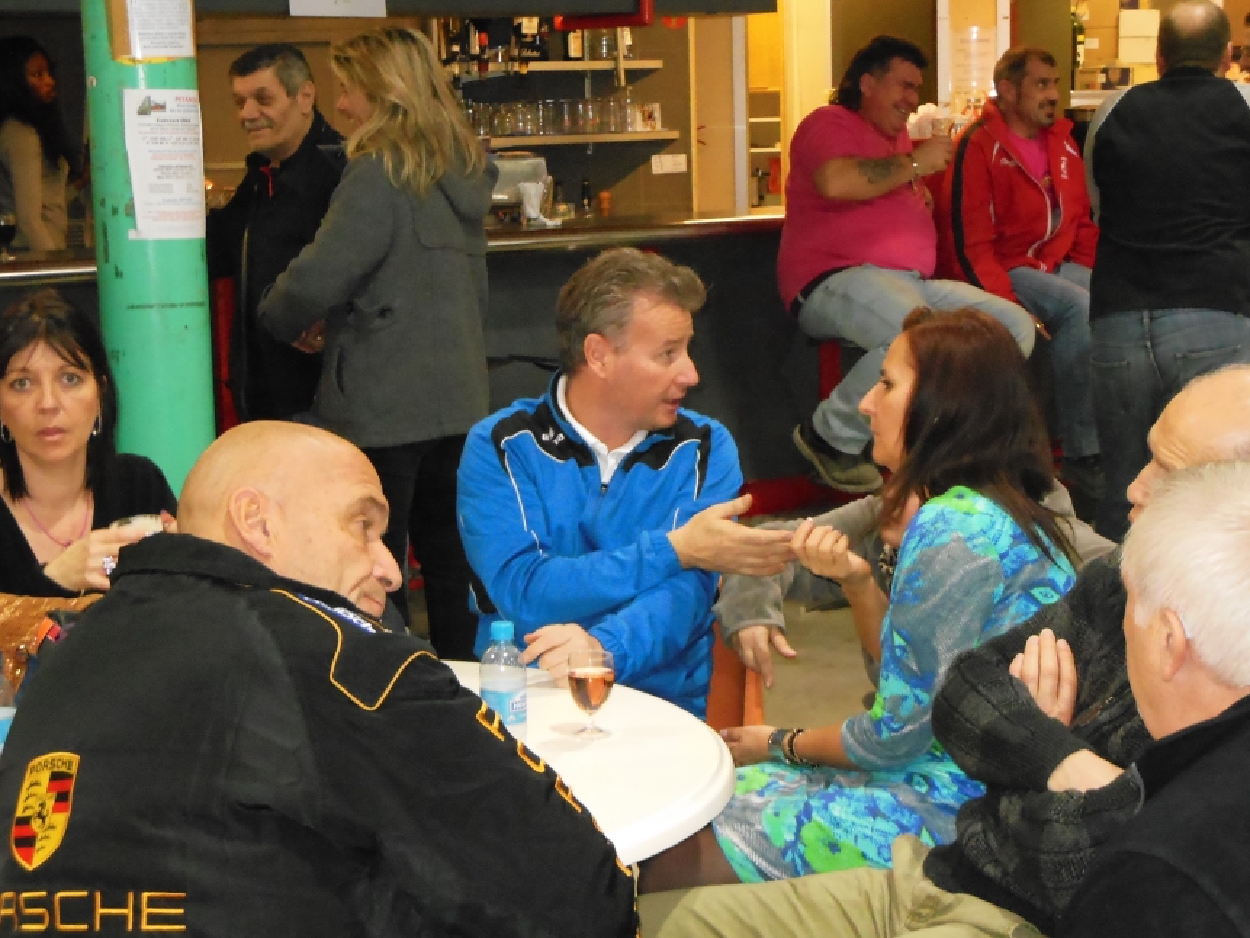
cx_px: 634
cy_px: 484
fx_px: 2492
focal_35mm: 69
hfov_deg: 28.2
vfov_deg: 21.3
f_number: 4.3
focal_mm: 11.7
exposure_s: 1/60
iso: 1600
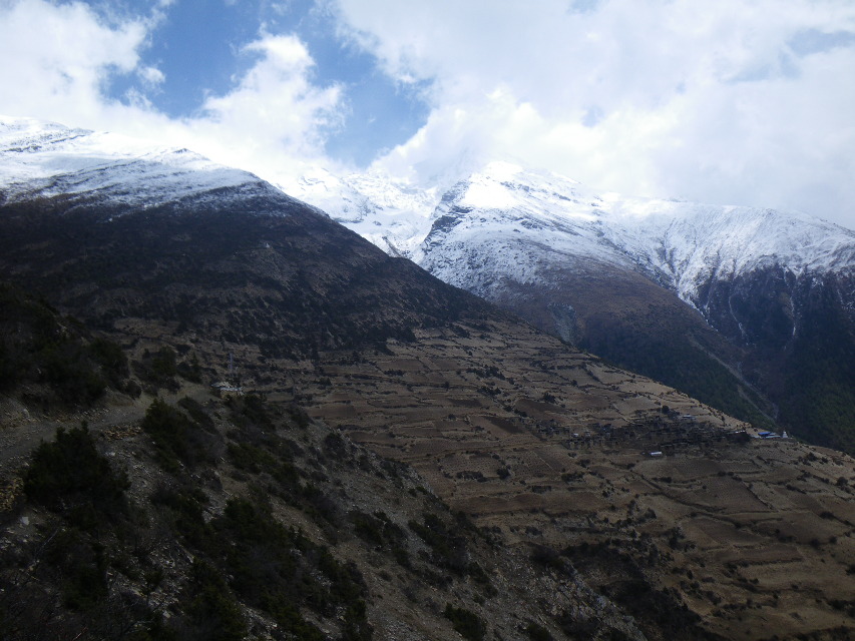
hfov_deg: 63.4
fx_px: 692
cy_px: 320
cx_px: 428
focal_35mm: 28
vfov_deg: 49.8
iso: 50
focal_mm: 5
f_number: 4.2
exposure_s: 1/640
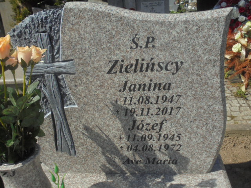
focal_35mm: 34
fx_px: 247
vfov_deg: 41.8
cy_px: 94
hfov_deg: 54.0
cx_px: 126
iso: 100
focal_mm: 6.1
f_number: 4
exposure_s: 1/1000
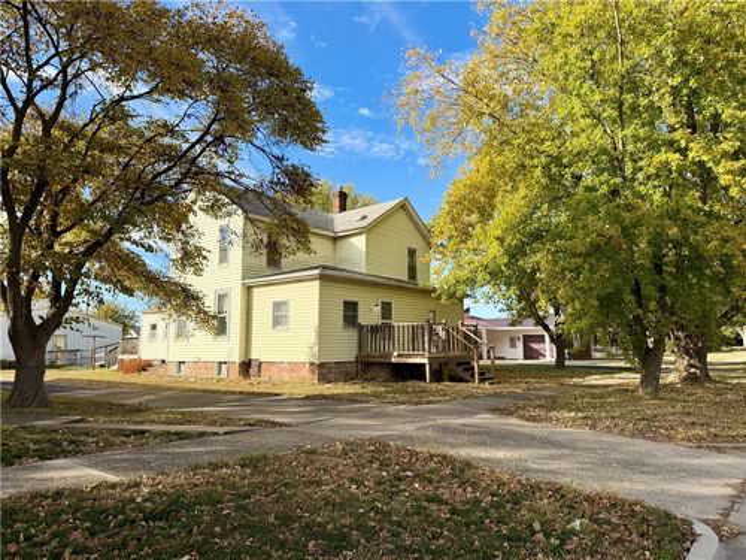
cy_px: 280
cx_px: 373
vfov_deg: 56.8
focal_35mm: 24
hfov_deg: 71.6
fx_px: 517
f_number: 1.78
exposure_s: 1/2907
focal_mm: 6.76
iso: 80
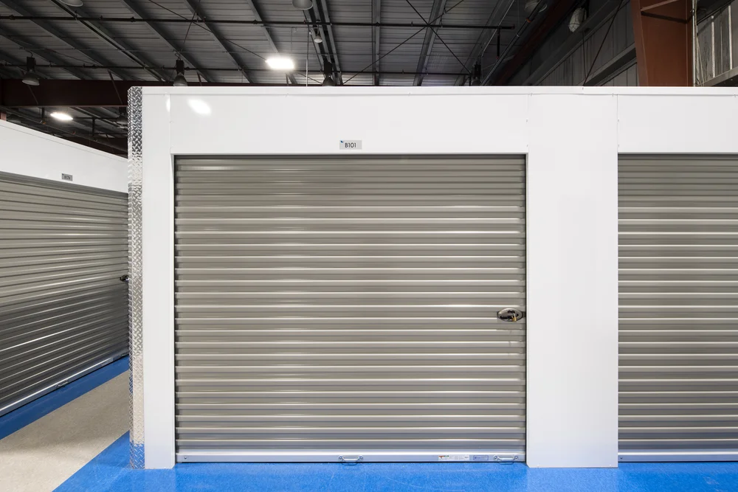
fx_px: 390
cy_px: 246
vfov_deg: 64.6
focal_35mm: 19
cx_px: 369
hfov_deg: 86.9
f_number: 9
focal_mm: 19
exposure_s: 1.3
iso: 64
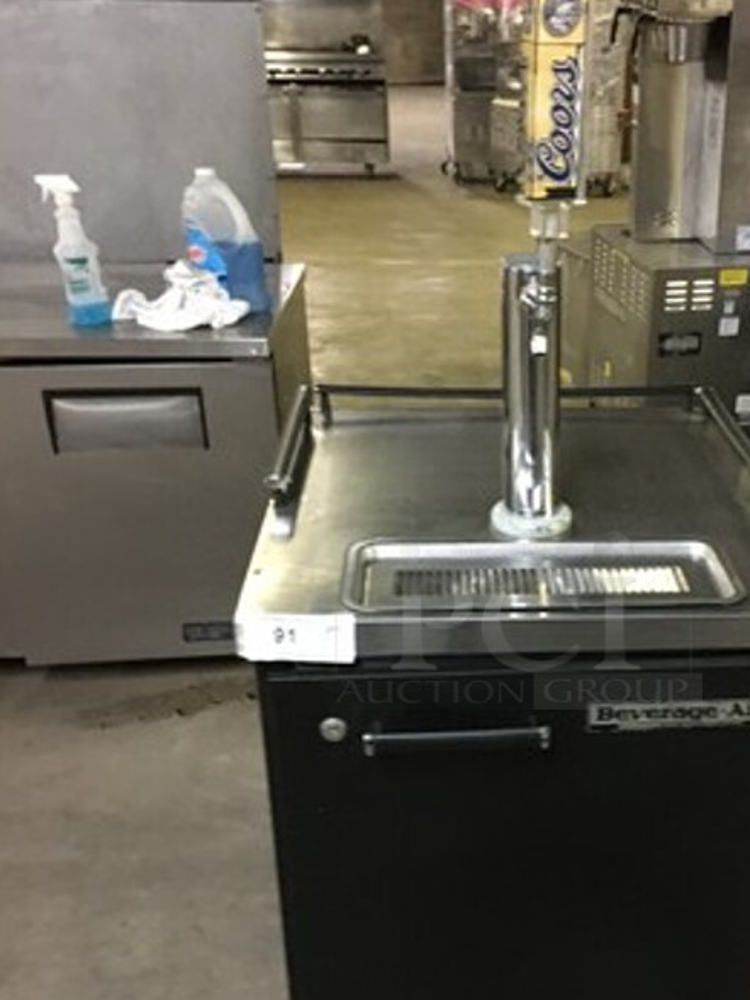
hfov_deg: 35.5
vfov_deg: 46.4
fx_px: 1155
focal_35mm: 40
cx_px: 514
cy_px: 621
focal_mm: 4.15
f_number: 2.2
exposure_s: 1/4
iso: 100
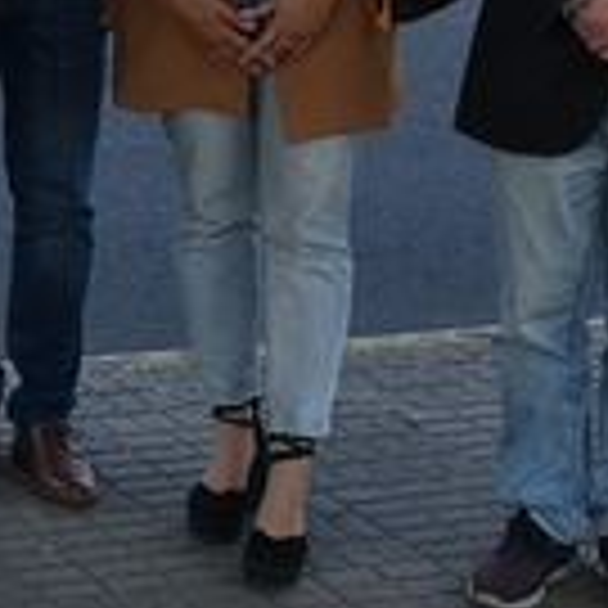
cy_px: -270
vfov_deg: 9.1
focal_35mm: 187
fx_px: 3716
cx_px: -365
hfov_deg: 9.1
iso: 110
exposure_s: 1/125
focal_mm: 22
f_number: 3.5
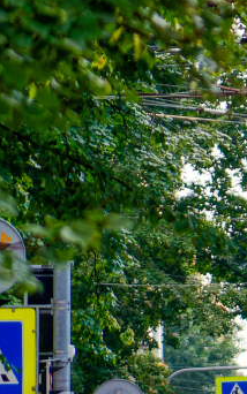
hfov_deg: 1.1
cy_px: 383
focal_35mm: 1161
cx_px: 731
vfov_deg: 1.8
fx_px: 12494
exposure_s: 1/320
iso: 400
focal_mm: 200
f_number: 6.3
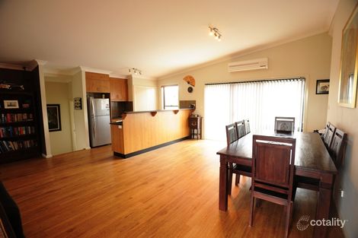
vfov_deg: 70.4
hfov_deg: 93.3
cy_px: 119
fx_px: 169
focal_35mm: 17
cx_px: 179
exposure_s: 1/60
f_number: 4
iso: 1600
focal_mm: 17
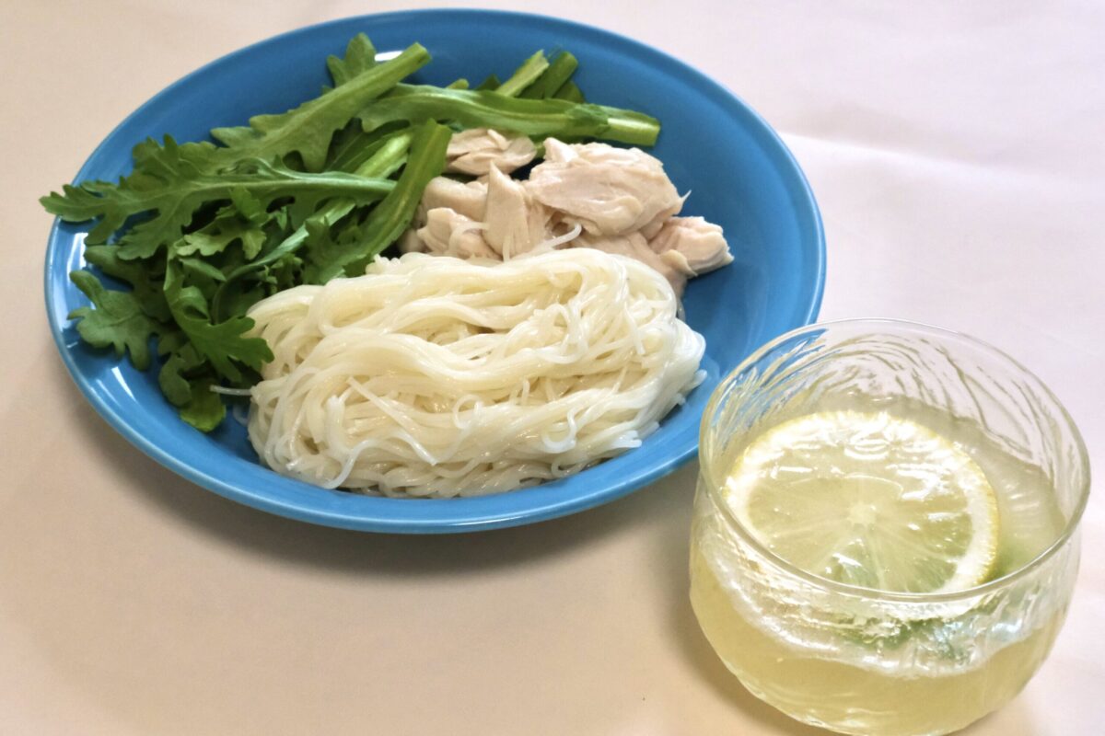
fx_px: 1627
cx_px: 552
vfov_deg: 25.5
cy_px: 368
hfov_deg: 37.5
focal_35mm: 53
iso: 4000
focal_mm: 35
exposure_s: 1/105
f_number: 14
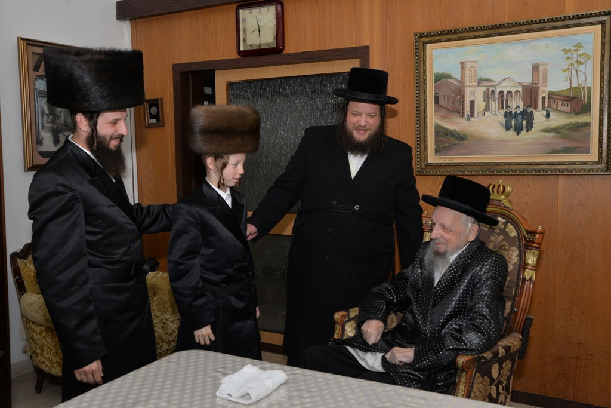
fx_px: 594
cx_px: 306
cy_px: 204
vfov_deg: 37.9
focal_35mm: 35
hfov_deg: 54.4
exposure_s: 1/100
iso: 640
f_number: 6.3
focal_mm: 35
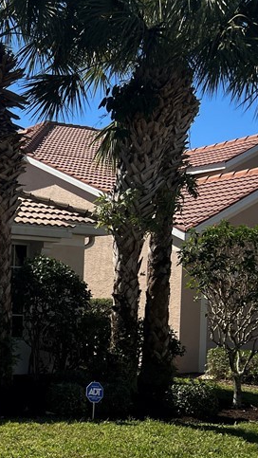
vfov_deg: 34.5
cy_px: 310
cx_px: -212
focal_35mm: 60
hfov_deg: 16.6
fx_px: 729
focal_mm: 5.7
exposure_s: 1/7463
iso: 50
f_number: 1.5
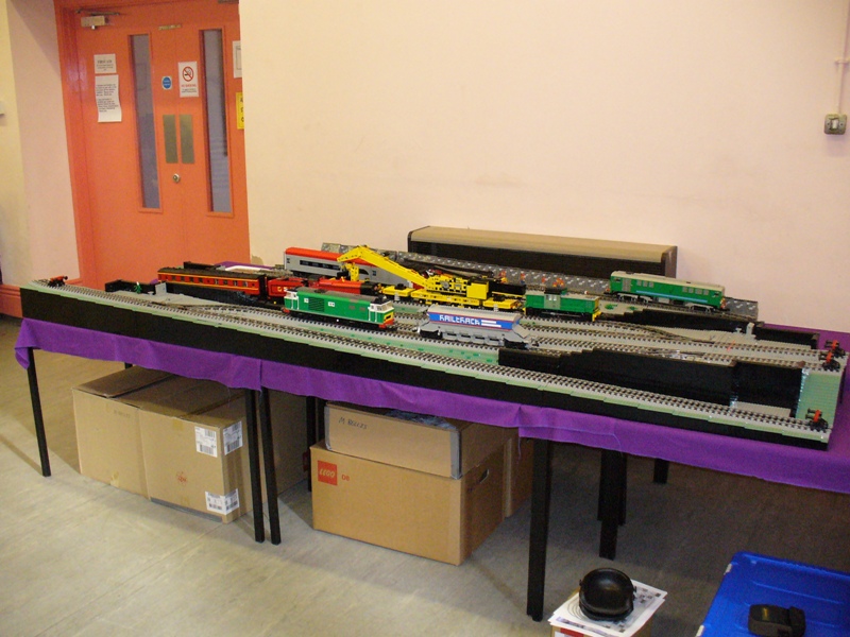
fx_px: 909
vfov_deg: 38.7
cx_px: 425
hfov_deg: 50.1
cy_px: 318
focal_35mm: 37
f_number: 2.8
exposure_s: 1/60
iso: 400
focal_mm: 6.1
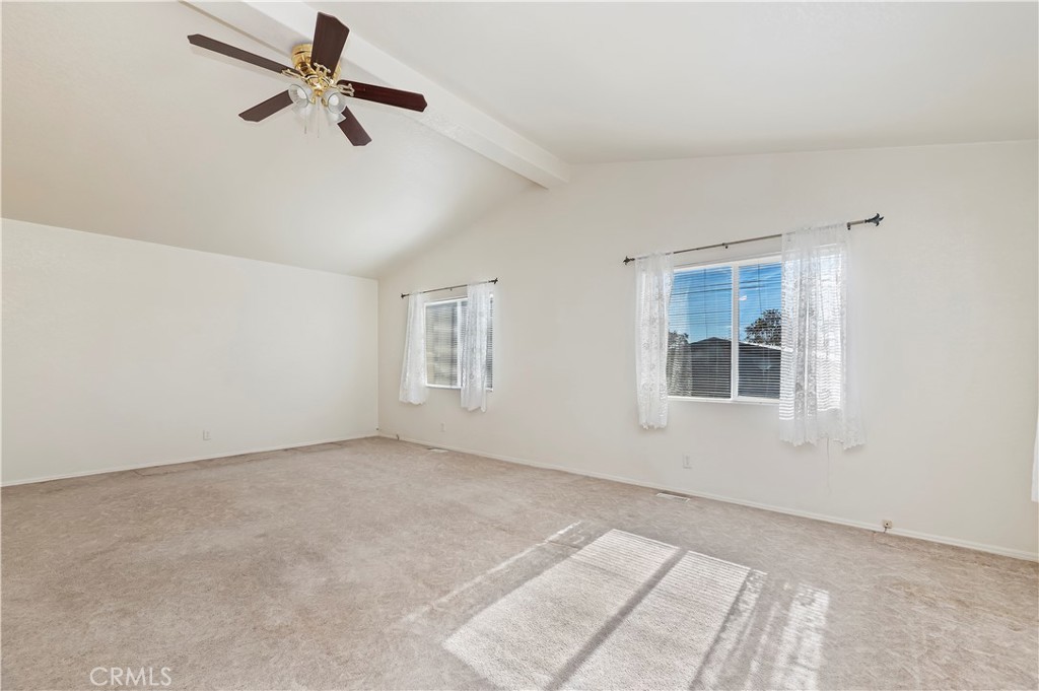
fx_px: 404
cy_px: 346
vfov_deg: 81.1
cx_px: 520
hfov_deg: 104.3
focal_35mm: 14
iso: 500
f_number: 10
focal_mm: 14
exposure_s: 1/60
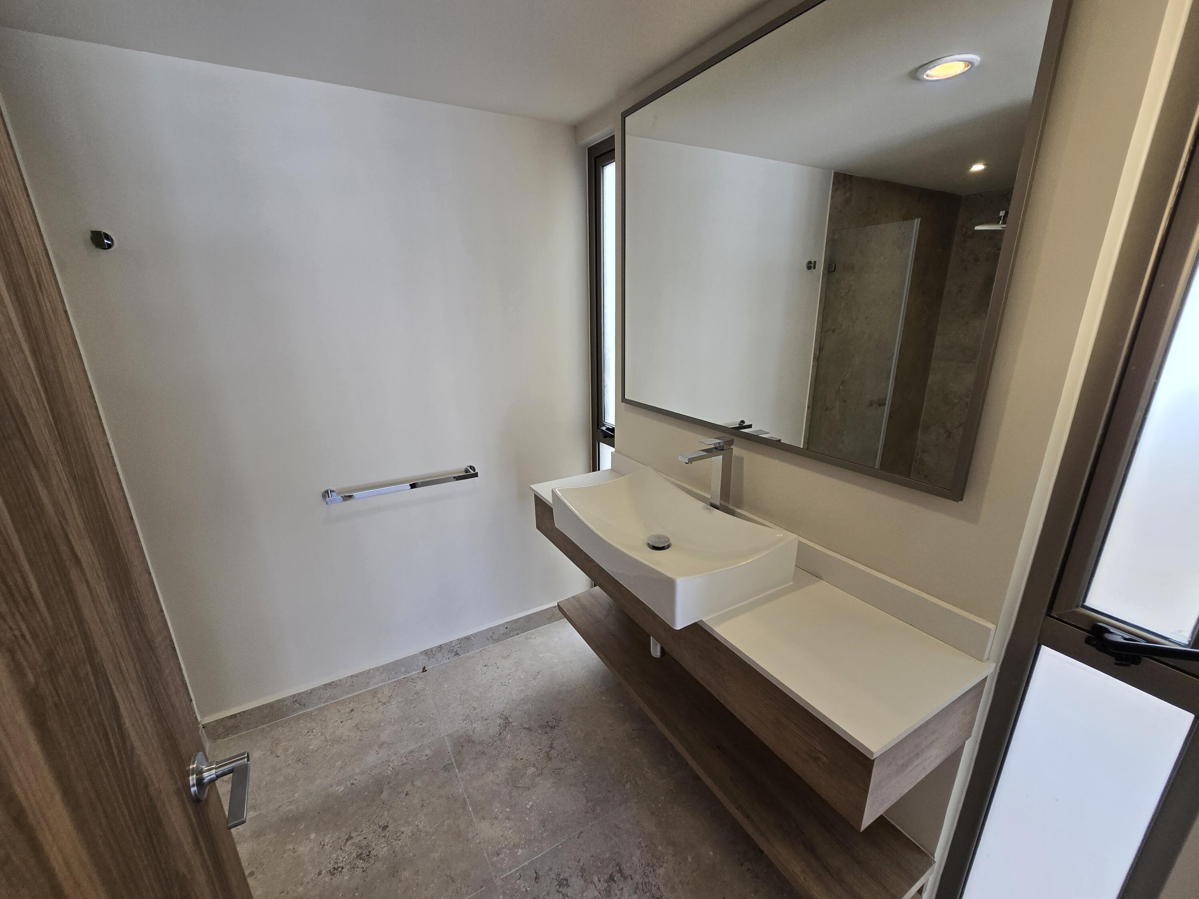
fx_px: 450
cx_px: 600
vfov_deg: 89.9
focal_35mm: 13
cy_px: 450
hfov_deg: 106.2
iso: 80
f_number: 2.2
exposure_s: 1/120
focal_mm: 2.2
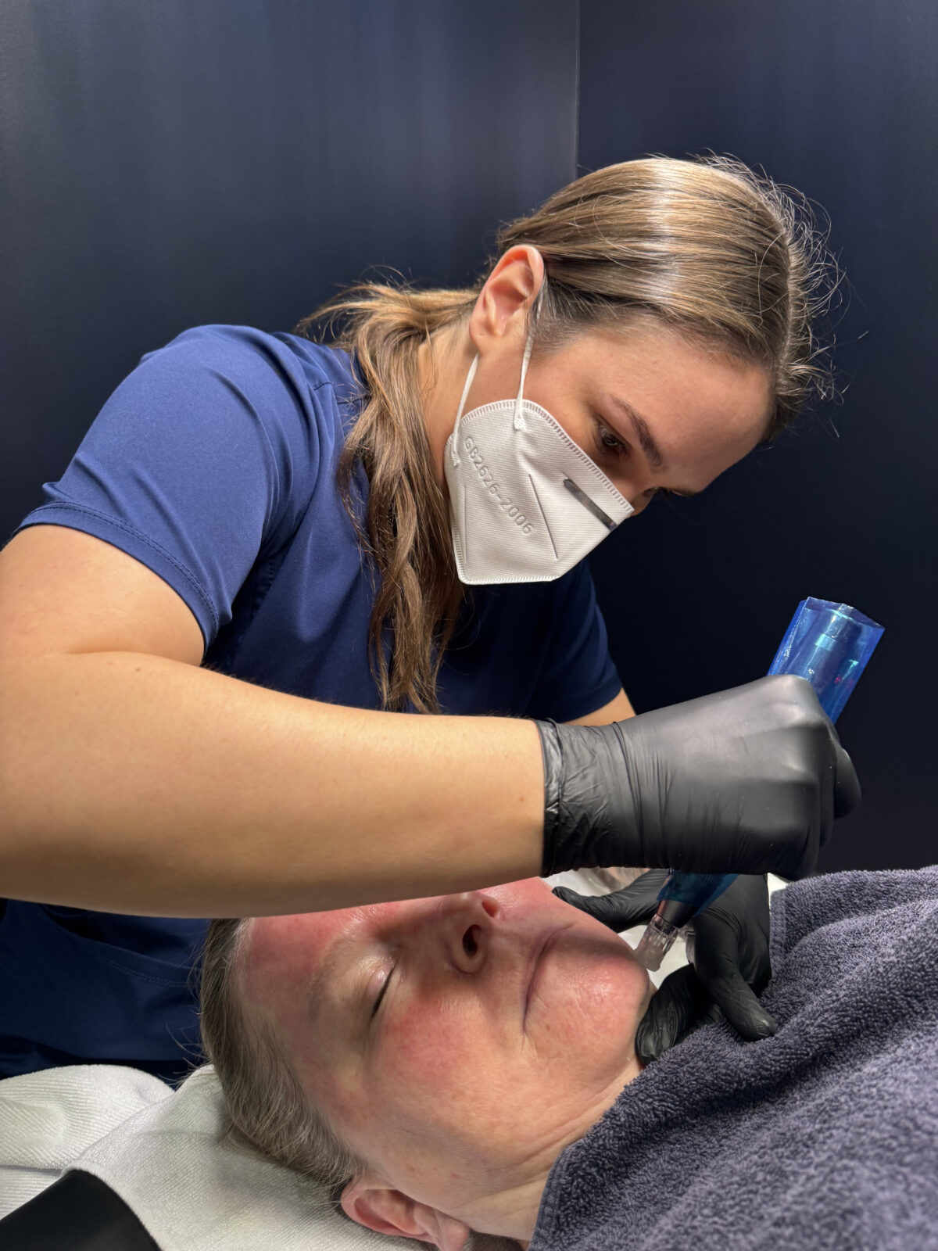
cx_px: 469
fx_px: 867
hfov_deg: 56.8
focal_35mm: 24
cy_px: 626
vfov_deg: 71.6
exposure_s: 1/60
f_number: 1.78
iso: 160
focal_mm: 6.86
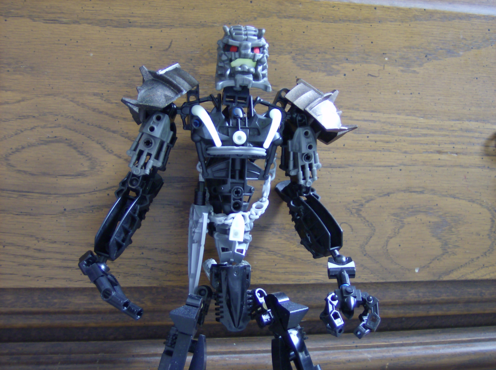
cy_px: 185
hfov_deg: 41.3
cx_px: 248
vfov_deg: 31.4
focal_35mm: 46
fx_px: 658
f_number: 3.1
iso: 200
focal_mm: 7.7
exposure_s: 1/1.35
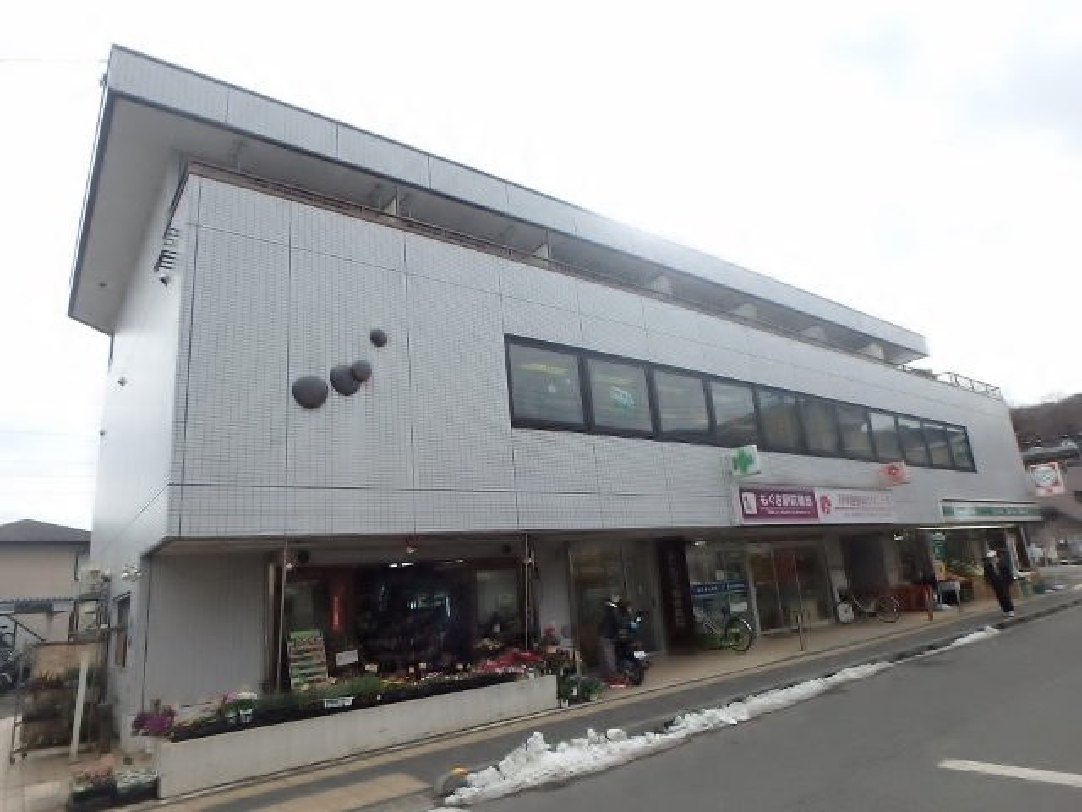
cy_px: 406
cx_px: 541
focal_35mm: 21
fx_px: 656
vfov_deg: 63.4
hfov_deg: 79.0
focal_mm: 3.7
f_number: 3.5
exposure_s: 1/640
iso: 125
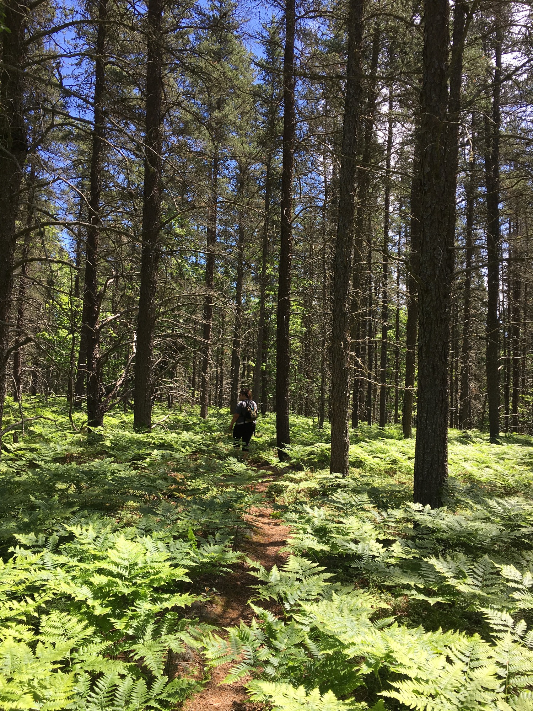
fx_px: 595
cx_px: 266
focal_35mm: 29
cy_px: 356
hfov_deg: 48.2
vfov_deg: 61.7
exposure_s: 1/574
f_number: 2.2
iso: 25
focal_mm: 4.15
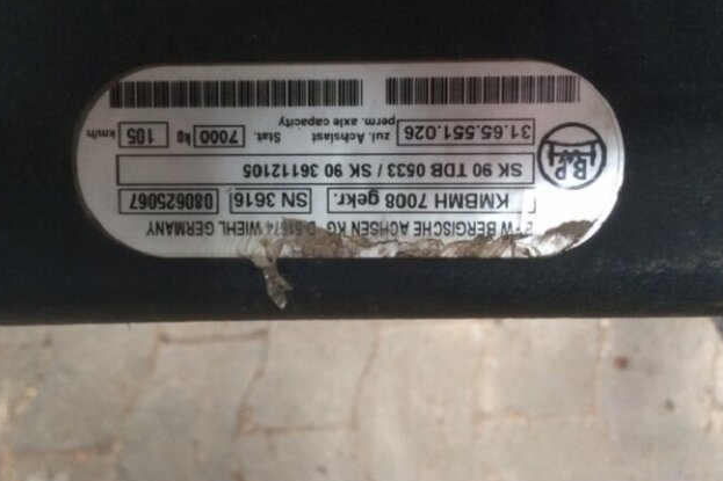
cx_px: 361
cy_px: 239
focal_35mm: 31
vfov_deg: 42.3
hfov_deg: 60.3
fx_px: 622
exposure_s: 1/33
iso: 250
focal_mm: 4.15
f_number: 2.2
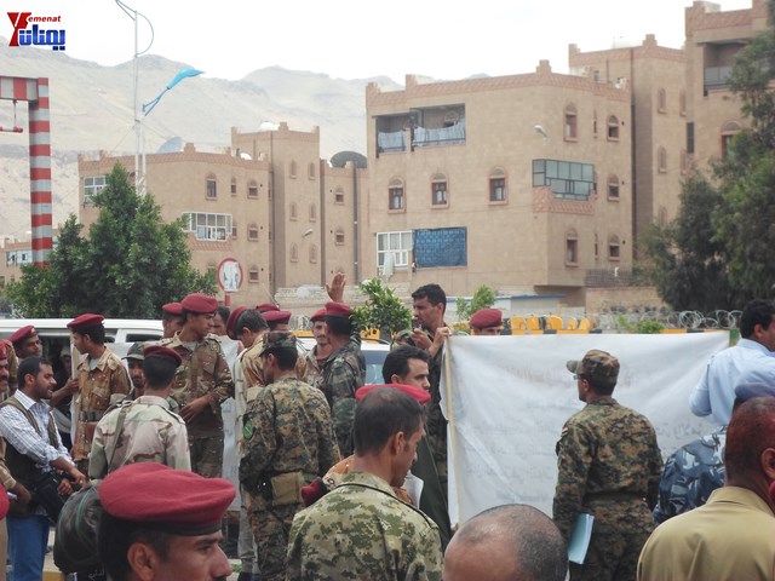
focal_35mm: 110
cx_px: 388
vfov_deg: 13.5
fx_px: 2463
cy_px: 290
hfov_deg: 17.9
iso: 80
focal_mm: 19.8
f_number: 5.7
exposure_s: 1/180
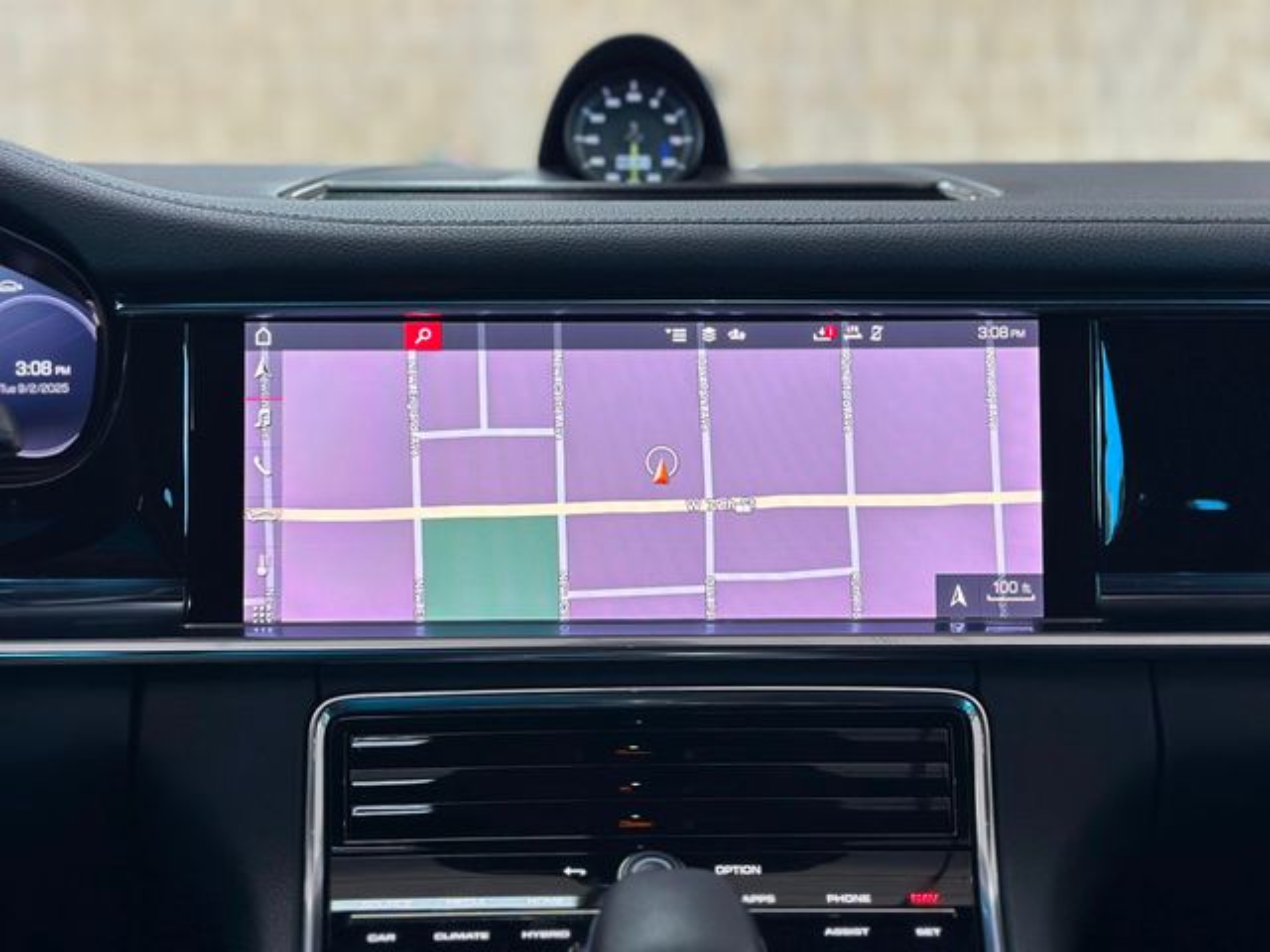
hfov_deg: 39.7
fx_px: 1761
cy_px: 476
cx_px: 635
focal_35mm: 48
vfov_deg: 30.3
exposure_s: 1/120
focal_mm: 6.86
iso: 100
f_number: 1.78
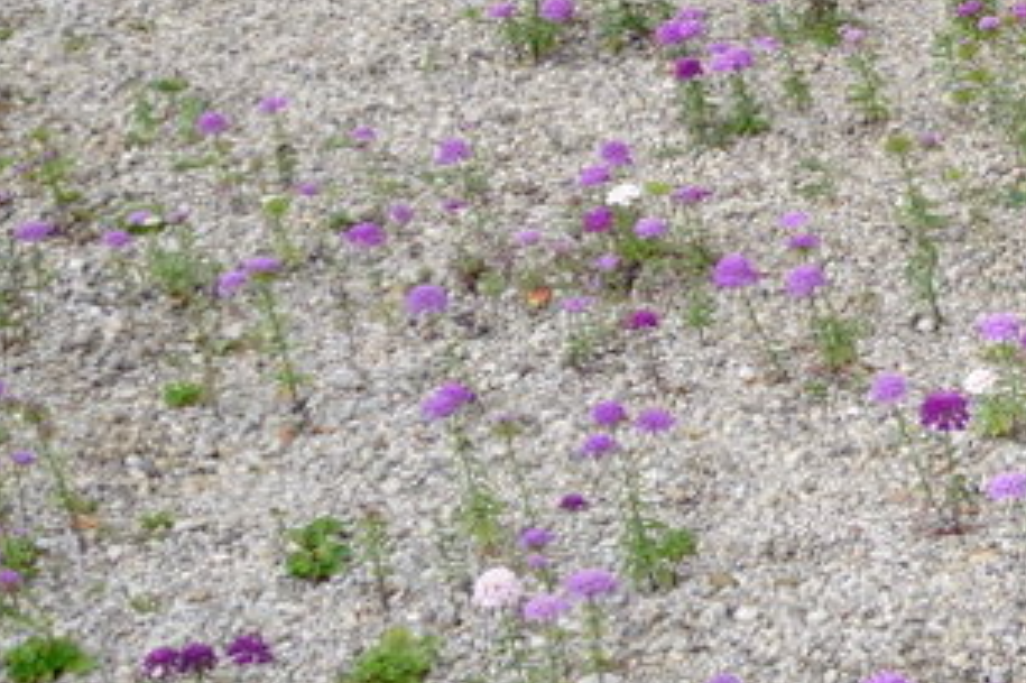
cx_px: 1174
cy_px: 30
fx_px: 3418
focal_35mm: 120
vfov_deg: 11.3
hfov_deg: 16.5
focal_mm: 7.88
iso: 80
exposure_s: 1/279
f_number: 3.8
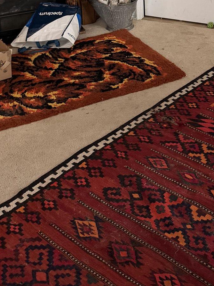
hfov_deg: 23.4
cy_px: -55
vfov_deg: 27.5
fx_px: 511
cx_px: 158
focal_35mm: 62
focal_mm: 6.76
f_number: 1.78
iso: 320
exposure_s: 1/60
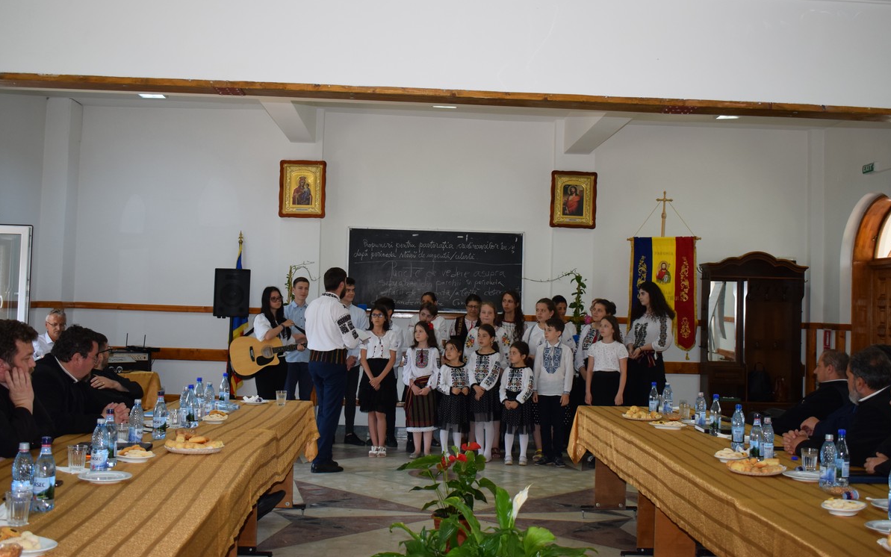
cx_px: 446
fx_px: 1008
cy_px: 260
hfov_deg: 47.7
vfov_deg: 30.9
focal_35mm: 42
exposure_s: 1/100
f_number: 5
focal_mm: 27
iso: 800
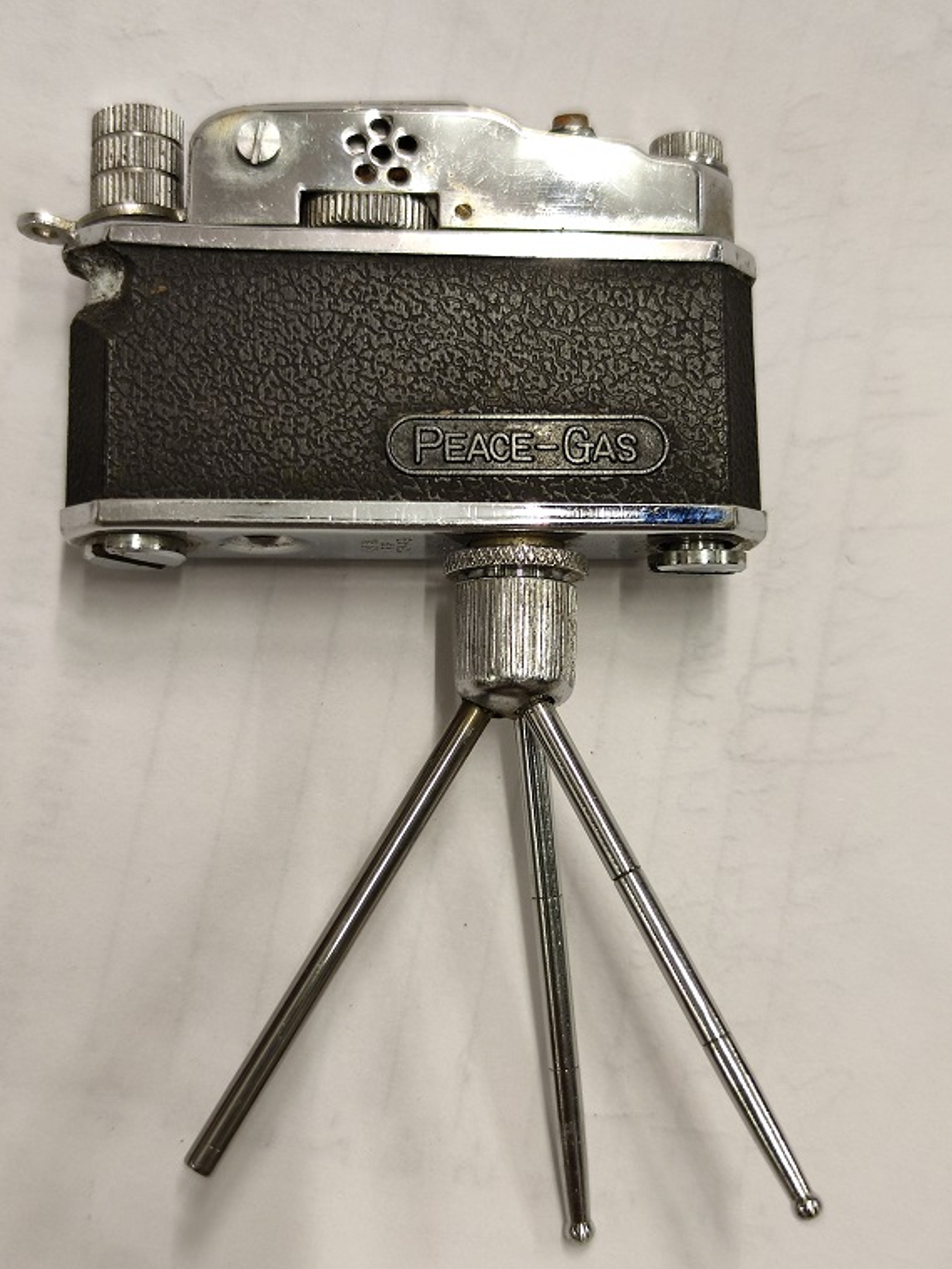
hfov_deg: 30.9
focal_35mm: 47
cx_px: 457
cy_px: 629
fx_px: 1722
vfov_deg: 40.4
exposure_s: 1/50
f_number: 1.69
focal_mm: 6.72
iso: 422
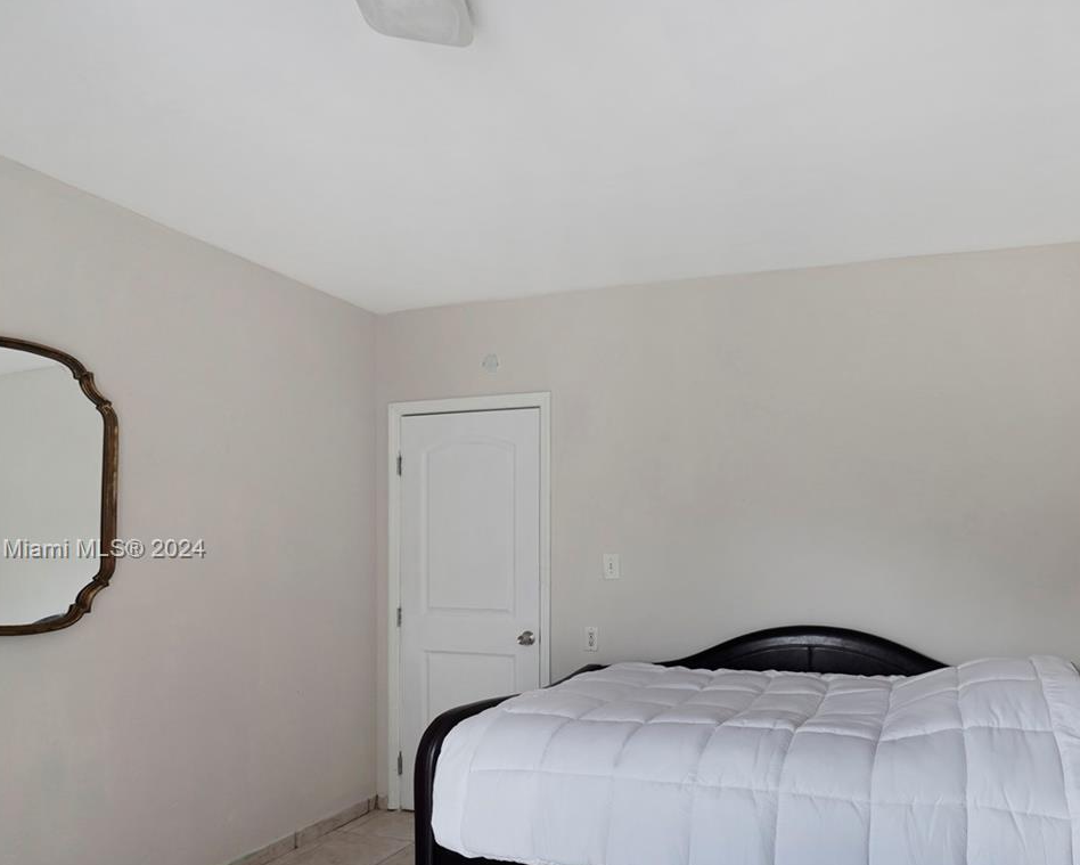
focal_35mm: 19
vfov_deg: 69.5
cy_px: 550
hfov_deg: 79.4
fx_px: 608
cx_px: 752
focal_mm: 12
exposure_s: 1/20
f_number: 9
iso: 200
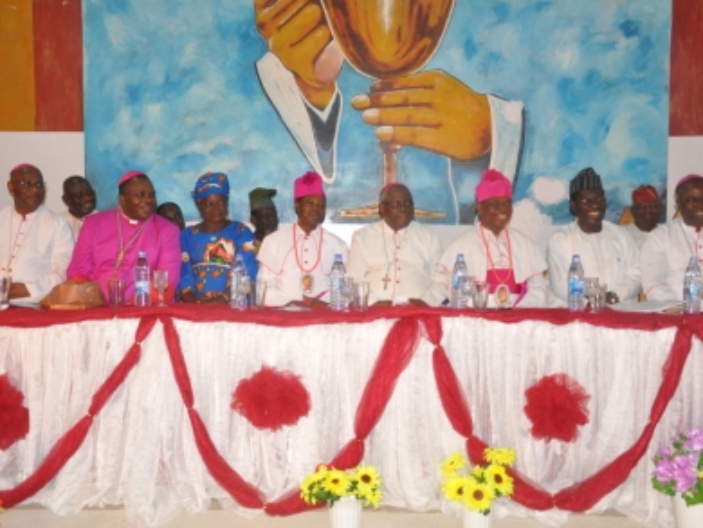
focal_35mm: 43
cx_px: 350
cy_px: 267
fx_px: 874
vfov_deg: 33.6
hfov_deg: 43.8
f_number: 4
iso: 400
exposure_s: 1/60
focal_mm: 26
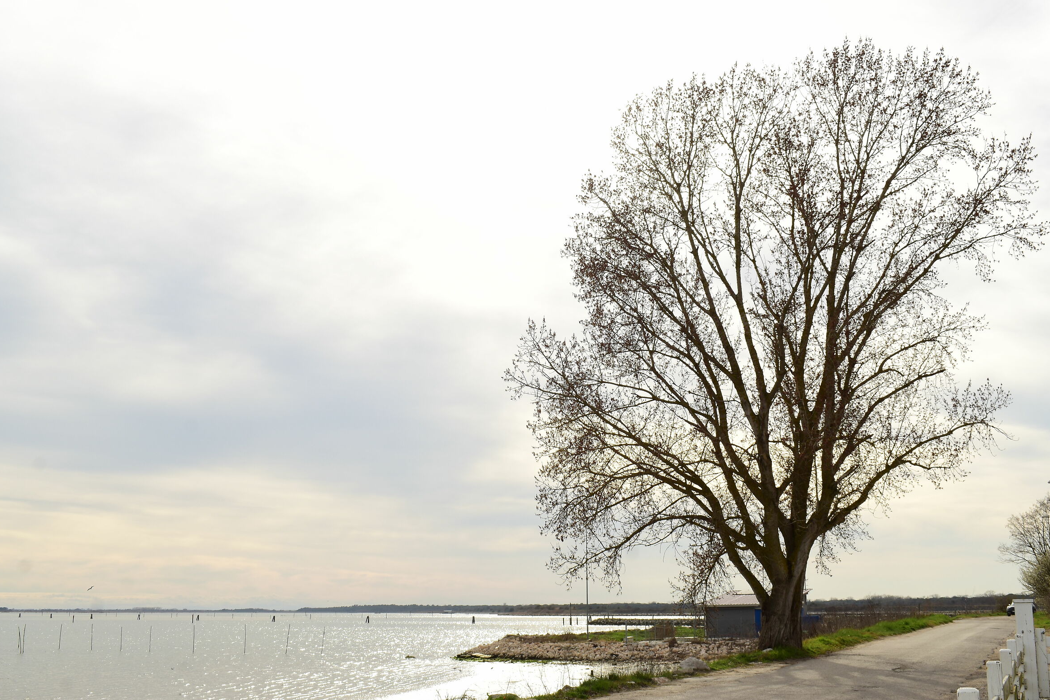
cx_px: 527
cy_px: 351
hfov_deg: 48.5
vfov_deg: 33.4
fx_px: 1167
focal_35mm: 40
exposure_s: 1/160
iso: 100
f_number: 13
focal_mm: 26
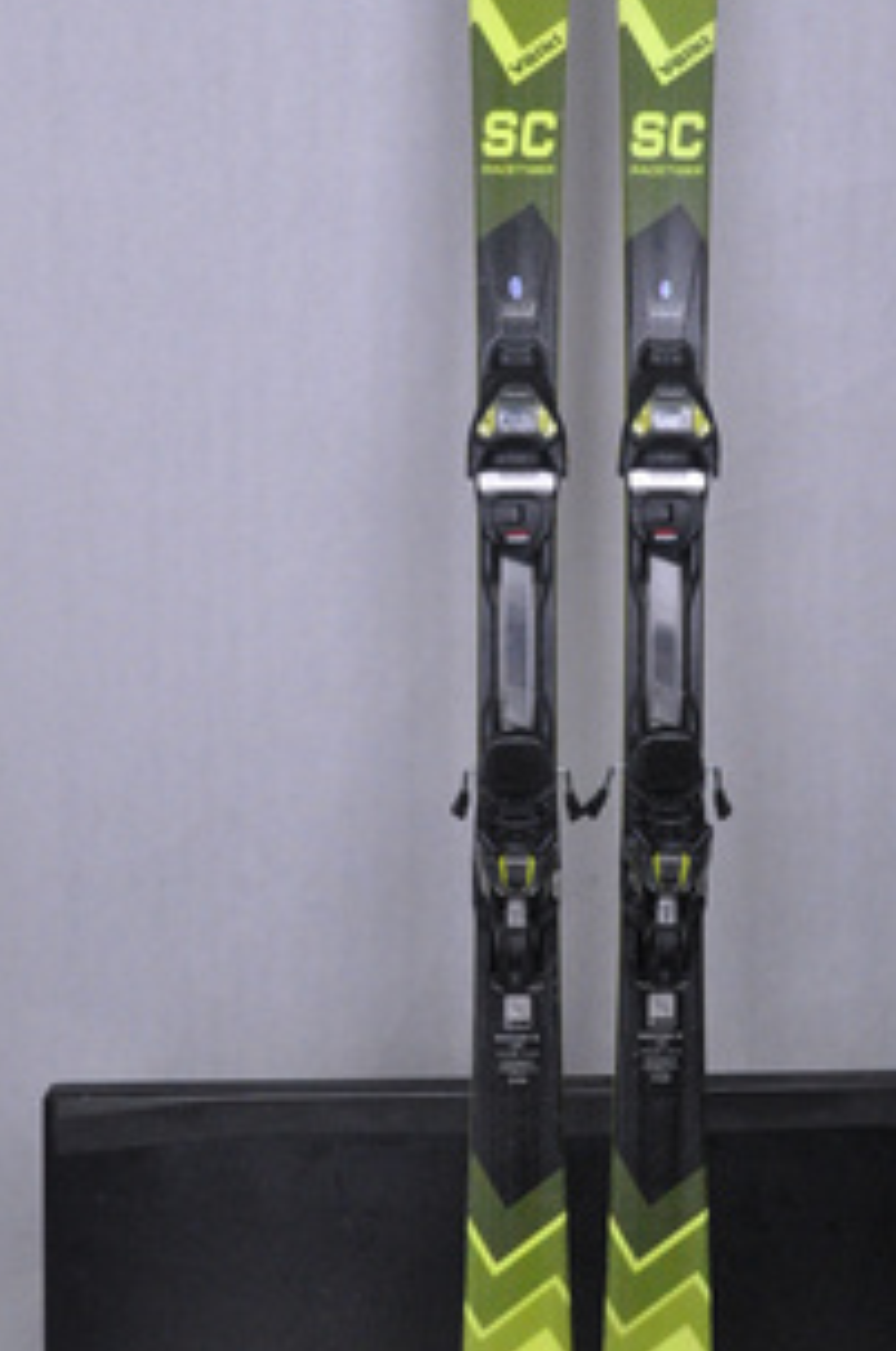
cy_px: 513
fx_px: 1835
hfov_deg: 27.3
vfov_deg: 40.1
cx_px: 582
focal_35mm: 49
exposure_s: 1/125
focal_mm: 22
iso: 3200
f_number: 9.5
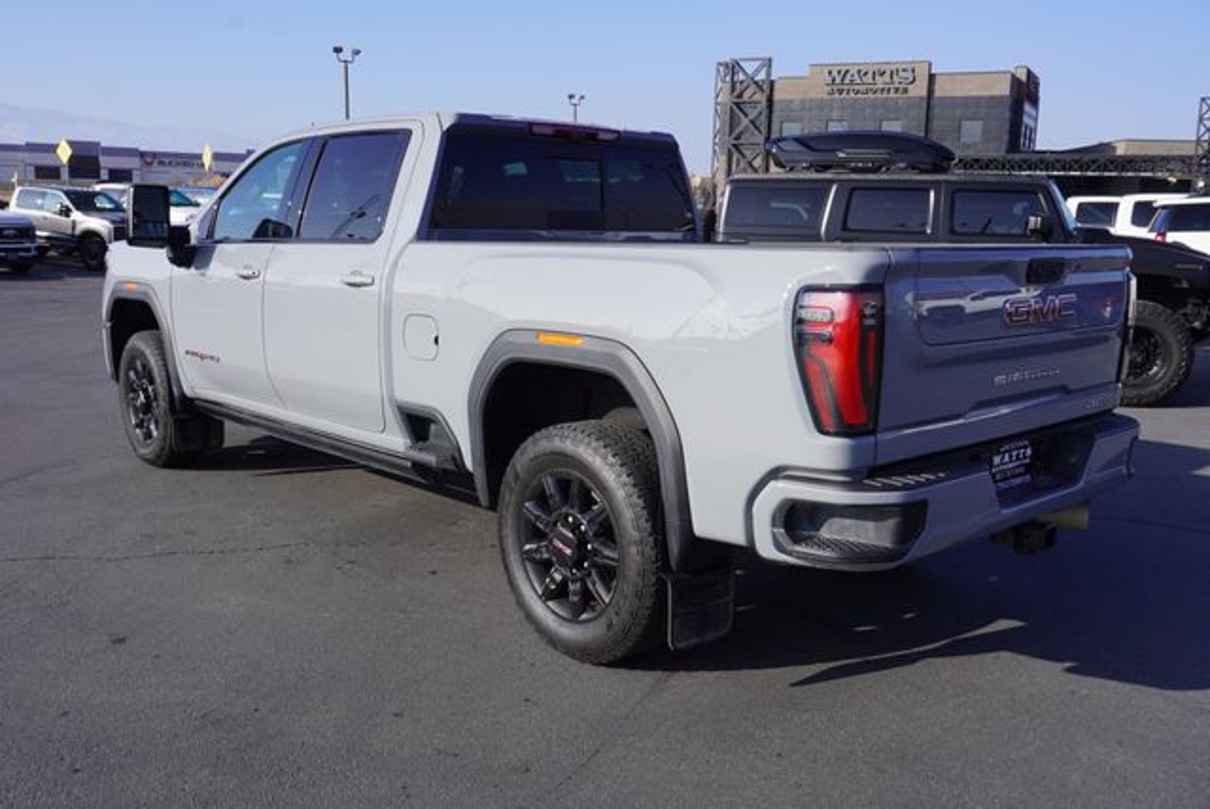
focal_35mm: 32
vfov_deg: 41.8
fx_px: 1060
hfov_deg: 59.4
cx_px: 605
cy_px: 404
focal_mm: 21
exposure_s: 1/160
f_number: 10
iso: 100
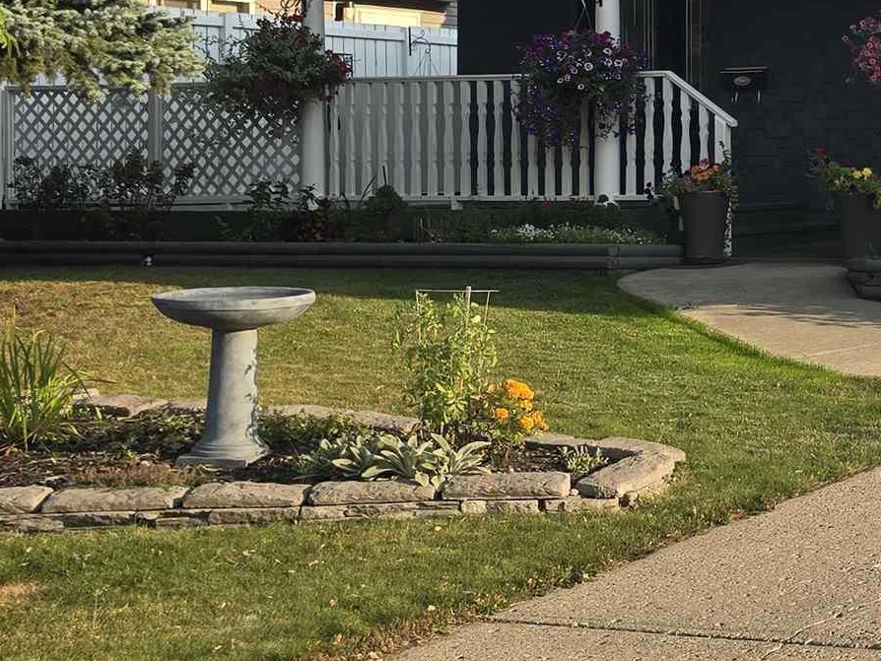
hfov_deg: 21.2
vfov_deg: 18.5
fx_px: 2011
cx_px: 1283
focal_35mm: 79
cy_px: 128
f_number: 1.7
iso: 12
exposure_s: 1/371
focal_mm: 6.3
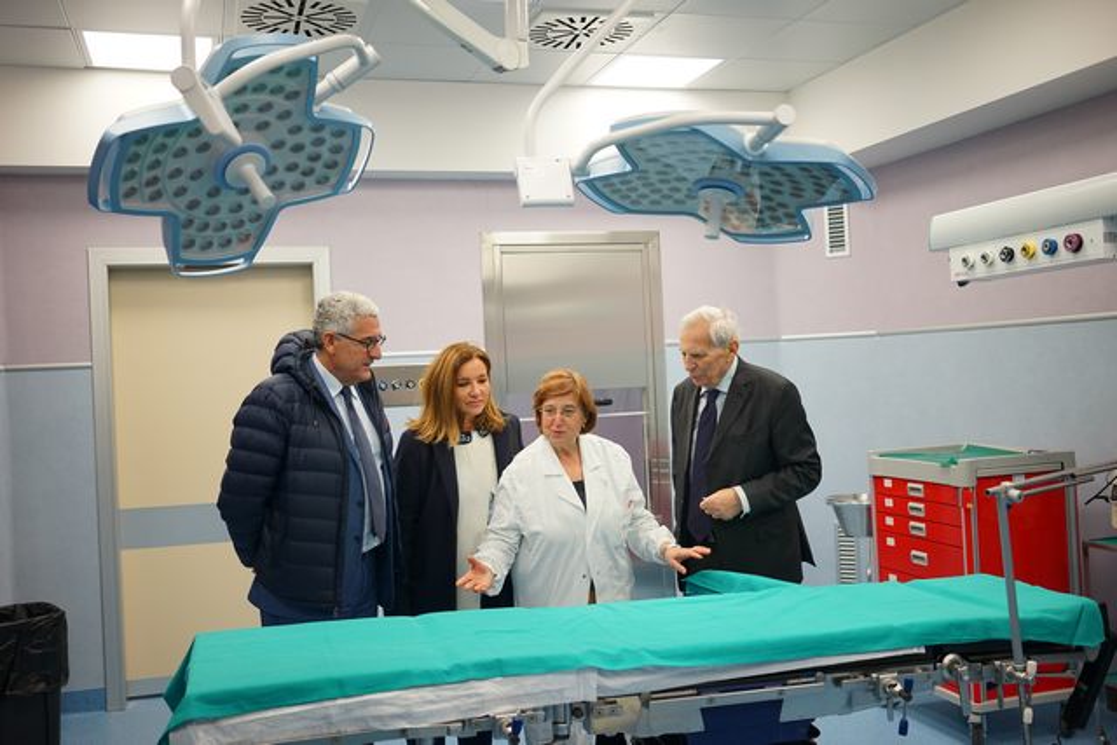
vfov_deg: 37.9
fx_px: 1086
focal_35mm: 35
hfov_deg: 54.4
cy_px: 372
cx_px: 558
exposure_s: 1/125
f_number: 2.8
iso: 800
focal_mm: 35
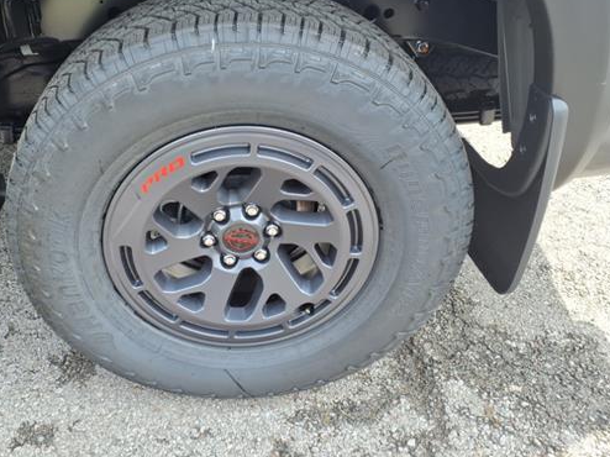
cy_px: 182
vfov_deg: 40.5
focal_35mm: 35
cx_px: 231
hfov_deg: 52.1
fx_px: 616
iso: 40
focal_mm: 3.58
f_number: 1.9
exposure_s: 1/333
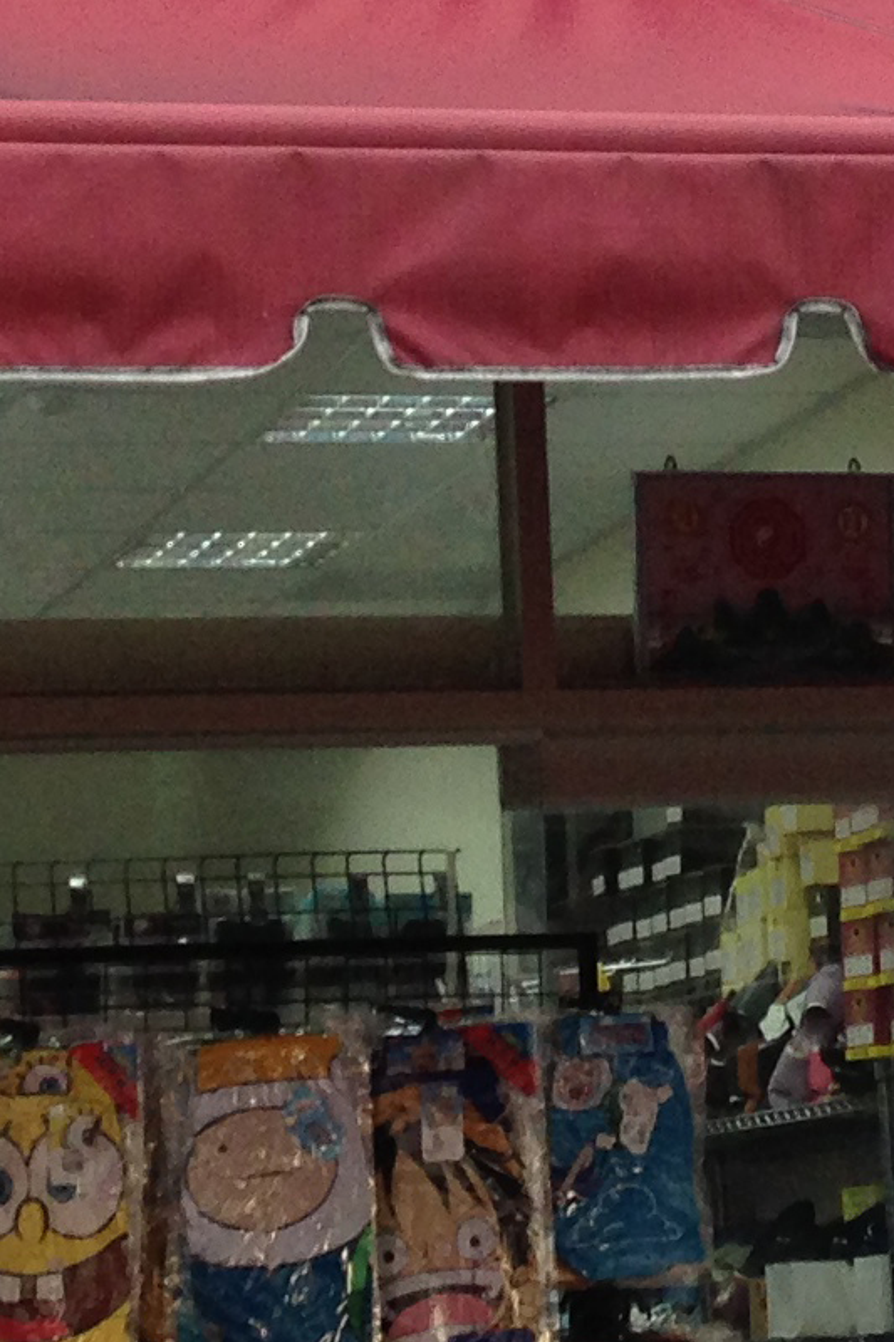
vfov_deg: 14.5
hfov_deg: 9.8
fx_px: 5217
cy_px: 54
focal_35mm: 140
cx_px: 711
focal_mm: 4.13
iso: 50
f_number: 2.4
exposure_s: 1/583
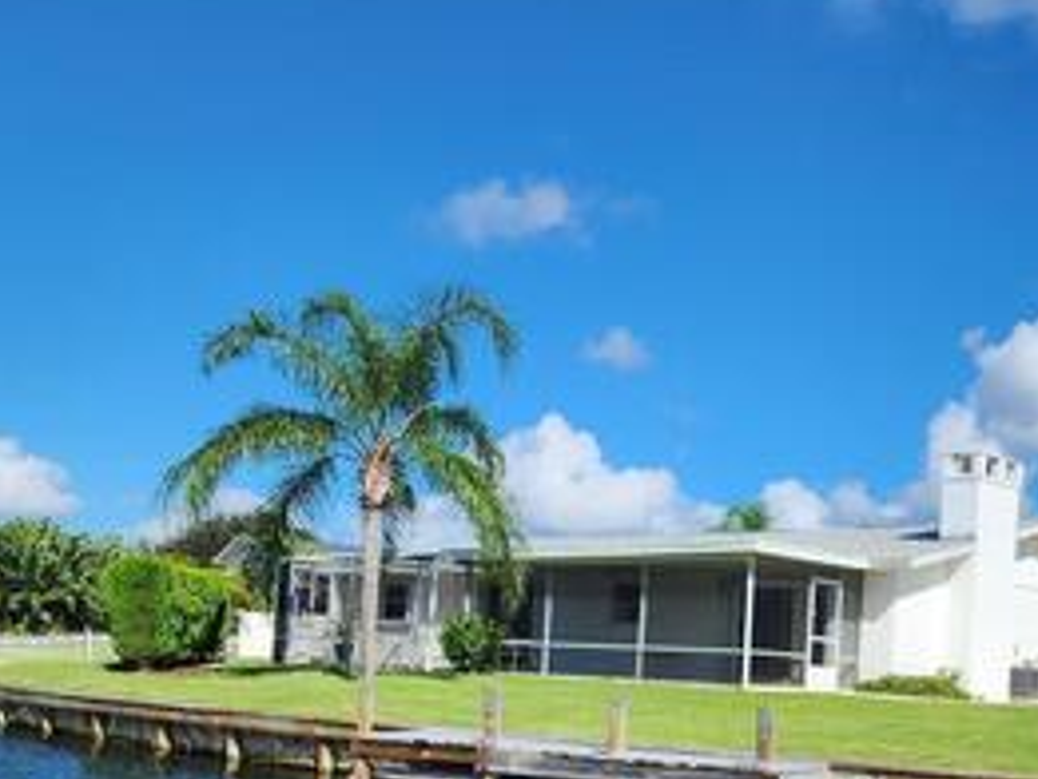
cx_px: 672
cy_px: 626
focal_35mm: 44
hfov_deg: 42.5
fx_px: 1320
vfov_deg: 32.0
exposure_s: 1/1770
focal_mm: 6.4
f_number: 1.8
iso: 12
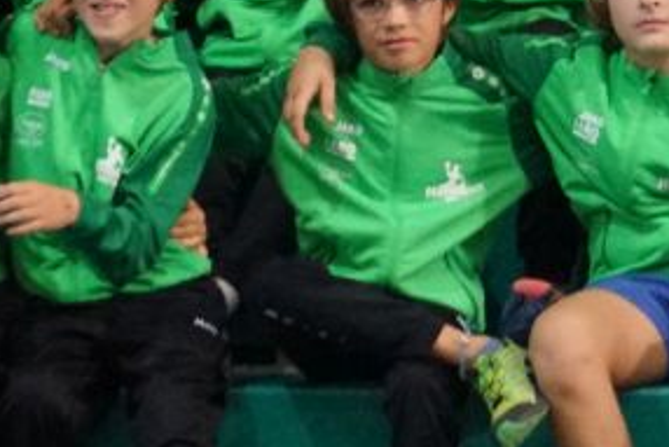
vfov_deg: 5.3
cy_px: -344
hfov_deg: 8.0
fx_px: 4741
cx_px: 772
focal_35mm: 255
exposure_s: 1/160
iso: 2500
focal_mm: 30
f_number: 4.5
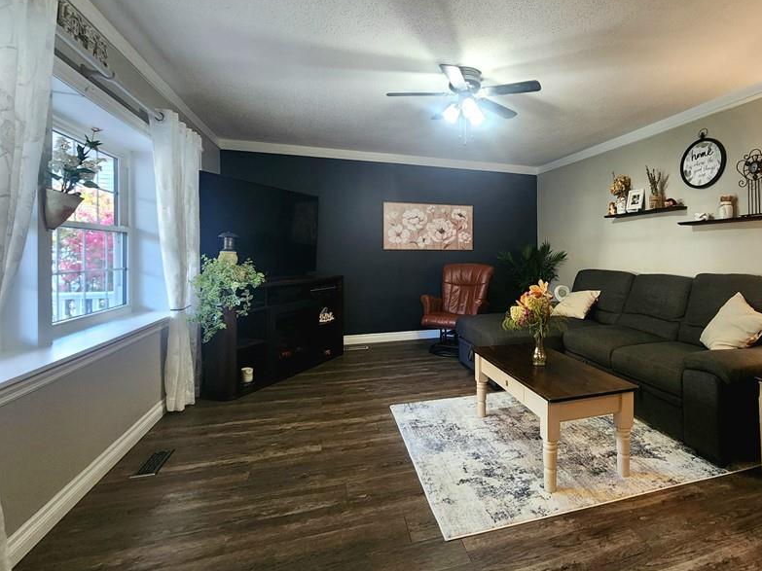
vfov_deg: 74.6
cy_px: 268
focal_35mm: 17
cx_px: 482
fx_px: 374
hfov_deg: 89.0
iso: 400
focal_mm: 2.2
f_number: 2.2
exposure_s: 1/40
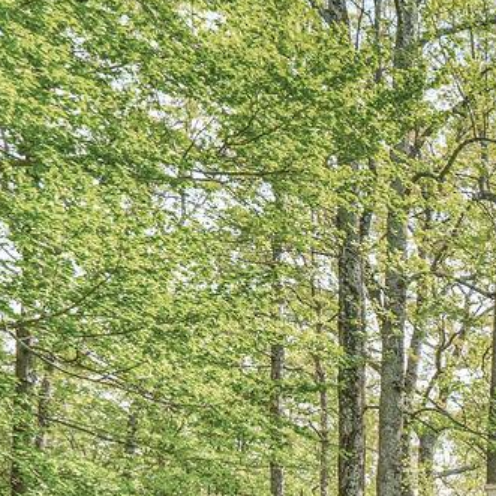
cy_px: 619
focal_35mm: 73
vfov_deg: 21.6
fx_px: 1187
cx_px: 1214
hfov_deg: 14.5
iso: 800
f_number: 8
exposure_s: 1/500
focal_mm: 16.5
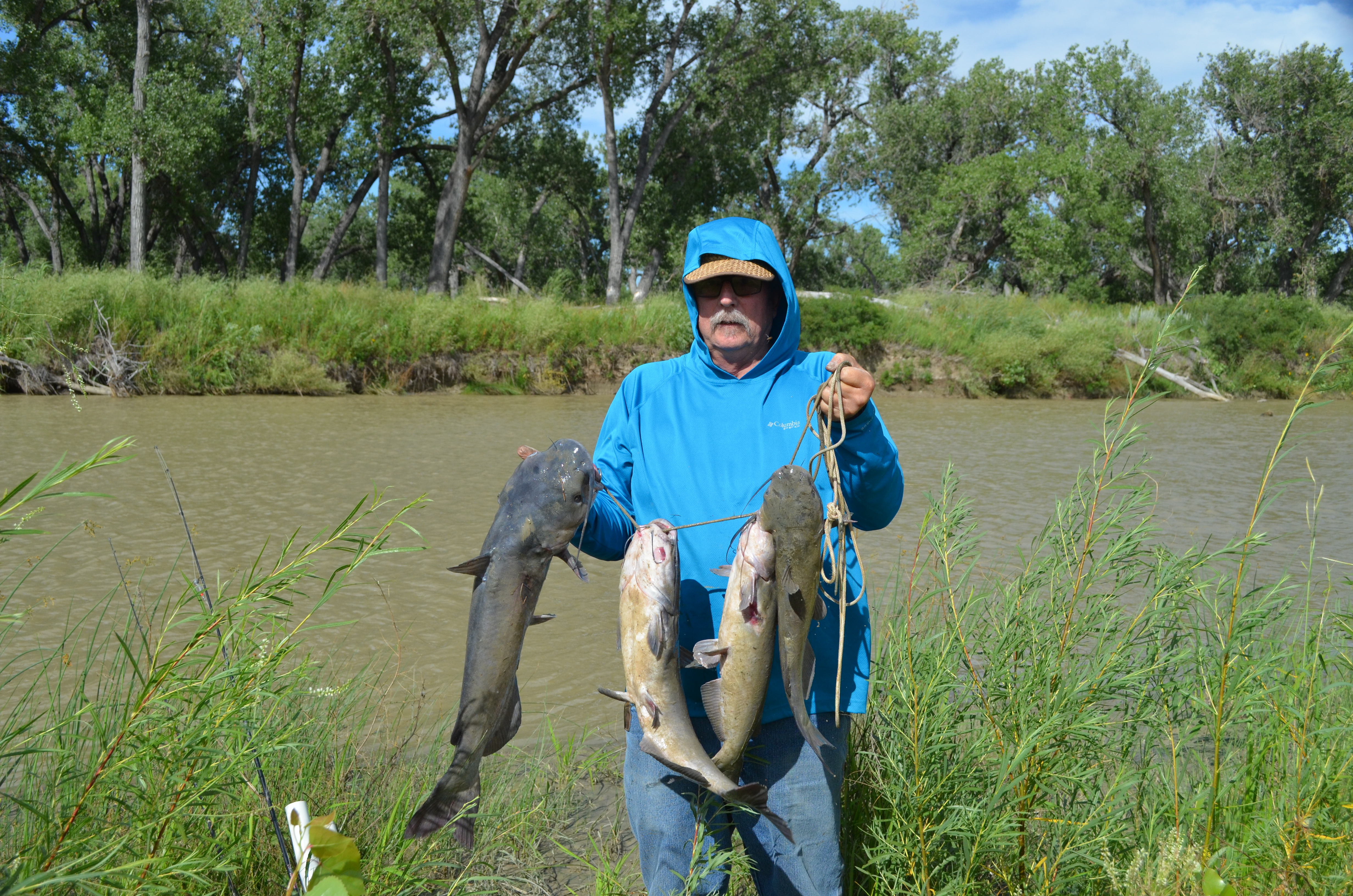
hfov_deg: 53.2
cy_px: 448
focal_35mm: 36
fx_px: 1350
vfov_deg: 36.7
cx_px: 676
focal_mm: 24
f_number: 6.3
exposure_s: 1/1600
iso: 400
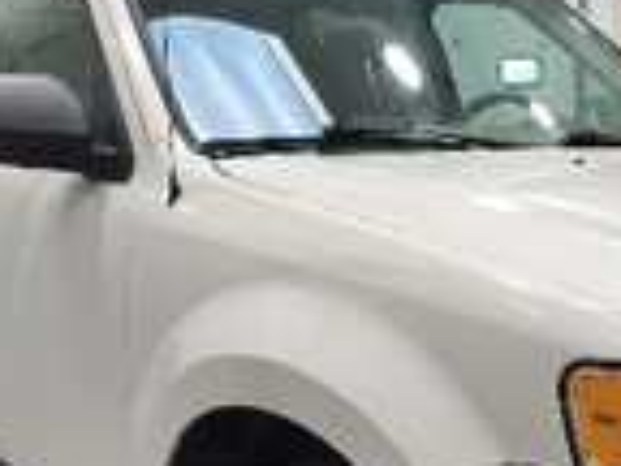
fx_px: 1148
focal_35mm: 64
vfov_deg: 22.2
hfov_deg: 29.6
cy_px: 444
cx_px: 496
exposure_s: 1/120
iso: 126
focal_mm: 5.56
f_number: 1.8
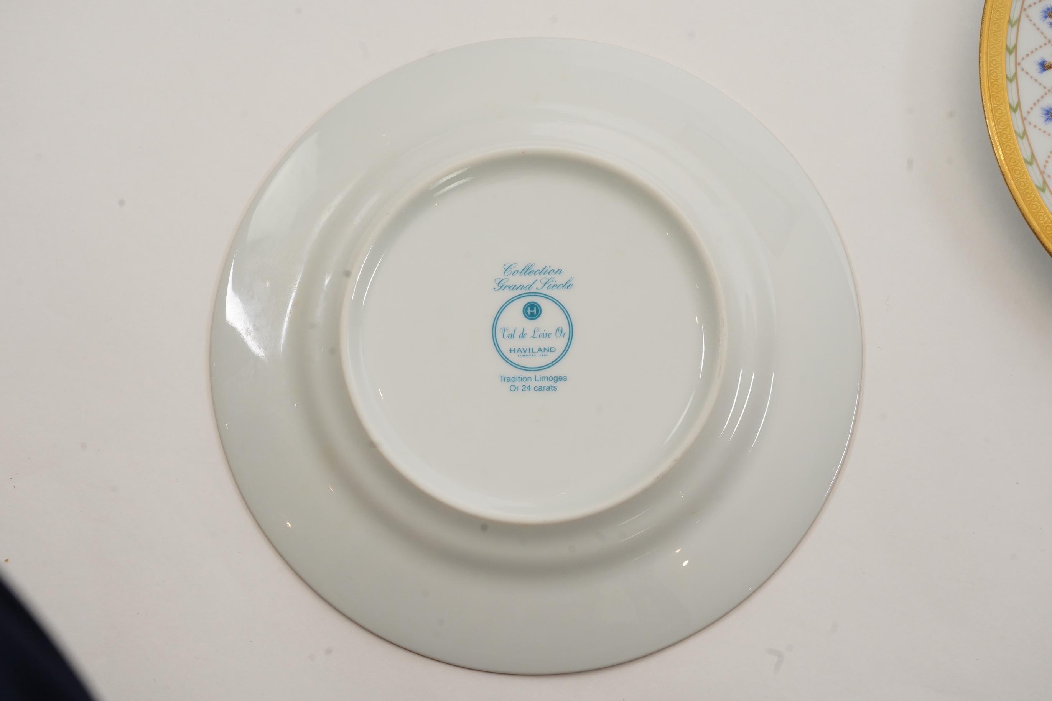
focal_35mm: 61
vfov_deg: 22.3
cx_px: 526
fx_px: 1783
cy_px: 350
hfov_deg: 32.9
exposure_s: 1/125
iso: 1250
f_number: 13
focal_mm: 61
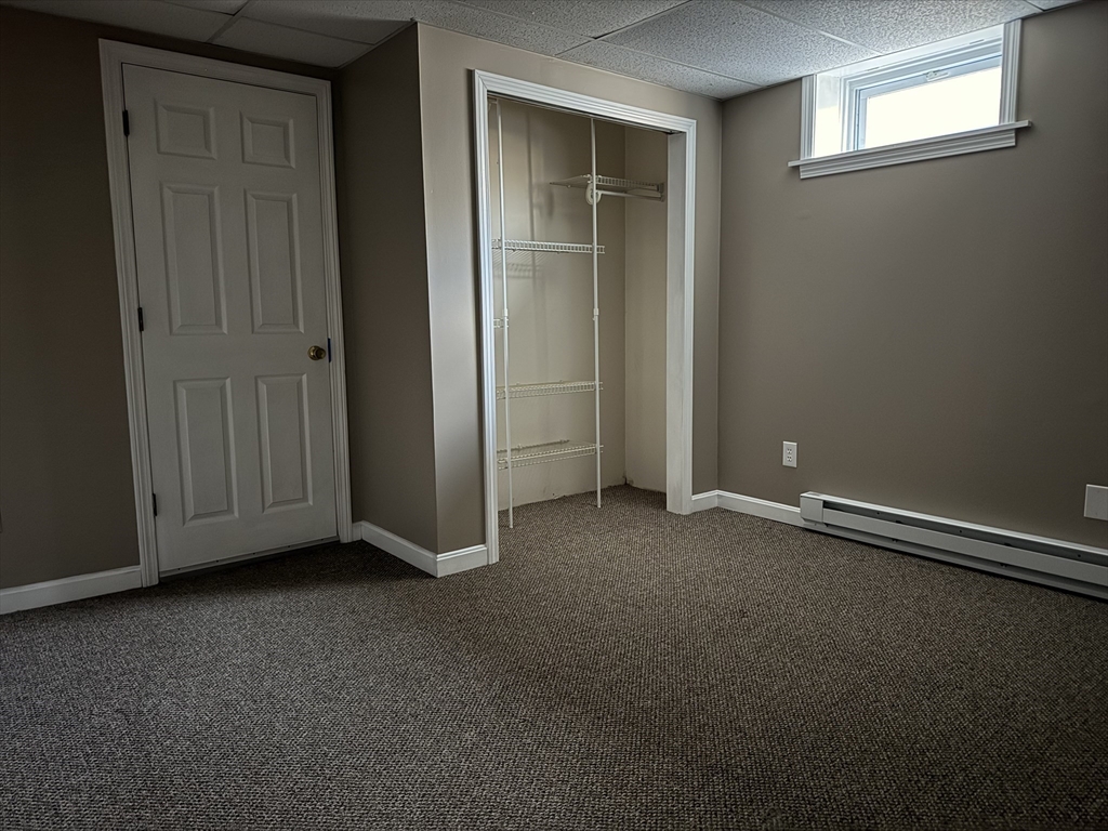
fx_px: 768
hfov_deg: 71.6
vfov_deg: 56.8
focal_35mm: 24
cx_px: 554
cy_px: 416
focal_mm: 6.76
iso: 1600
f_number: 1.78
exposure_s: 1/16
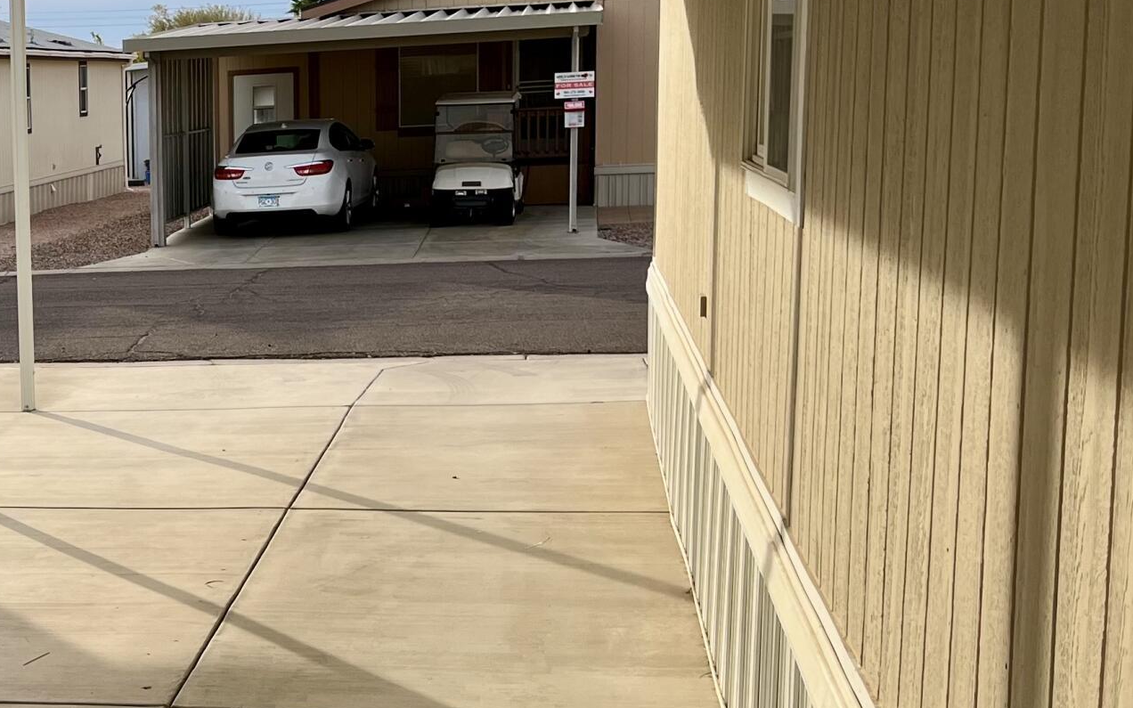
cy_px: 447
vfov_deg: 20.0
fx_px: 2007
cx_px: -85
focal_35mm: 65
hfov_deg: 28.8
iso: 50
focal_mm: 5.1
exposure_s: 1/1600
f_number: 1.6
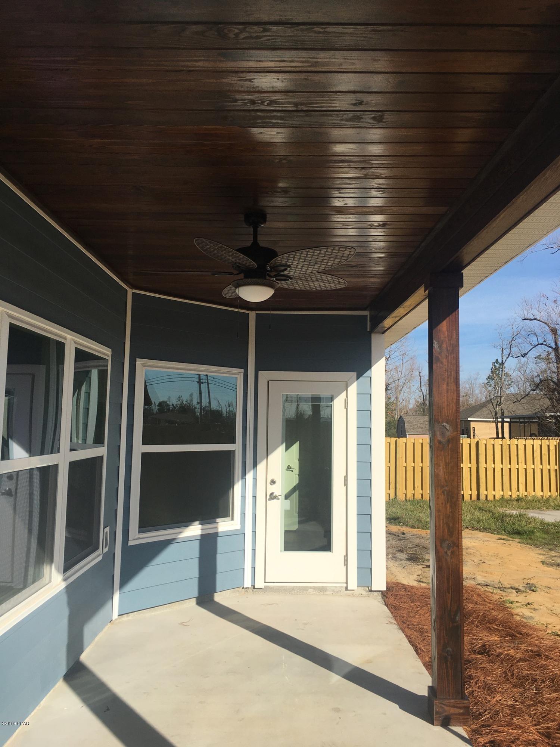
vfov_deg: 61.7
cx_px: 280
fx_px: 626
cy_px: 374
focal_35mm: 29
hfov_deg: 48.2
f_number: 2.2
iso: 25
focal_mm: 4.15
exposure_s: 1/2137
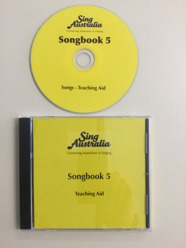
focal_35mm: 31
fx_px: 222
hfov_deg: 45.4
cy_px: 124
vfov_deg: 58.4
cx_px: 93
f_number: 2.4
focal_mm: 3.3
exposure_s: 1/33
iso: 80
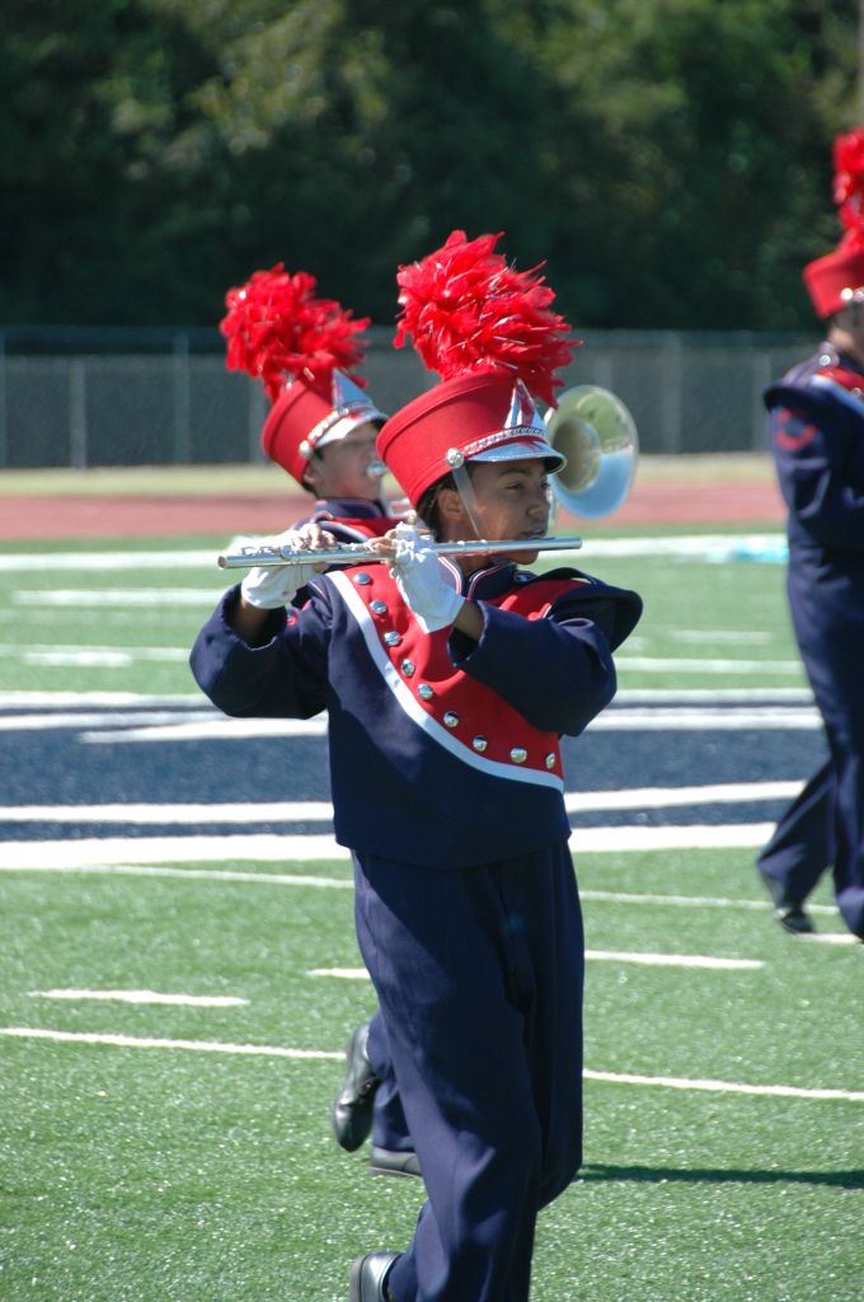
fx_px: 10828
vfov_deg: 6.9
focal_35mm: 300
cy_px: 651
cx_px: 432
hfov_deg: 4.6
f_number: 5.6
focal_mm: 200
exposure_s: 1/400
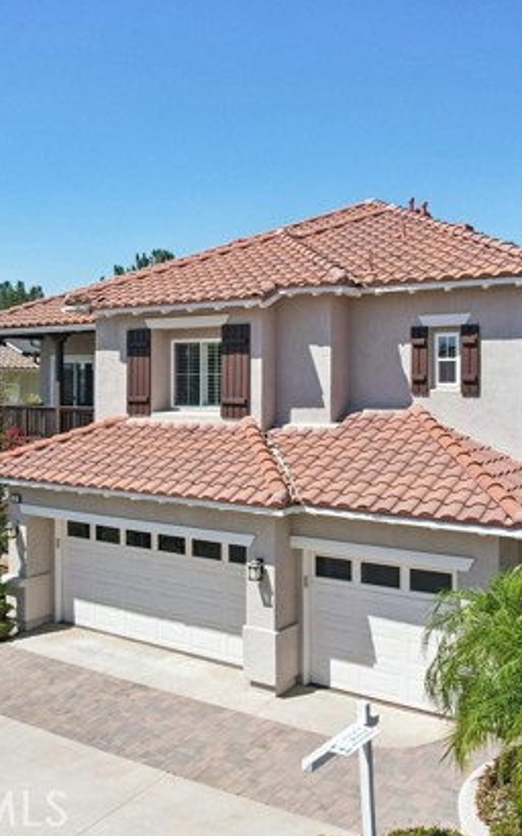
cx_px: 220
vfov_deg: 55.3
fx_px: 797
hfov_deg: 36.2
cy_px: 404
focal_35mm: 35
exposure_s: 1/2500
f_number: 2.8
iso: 130
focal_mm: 8.4
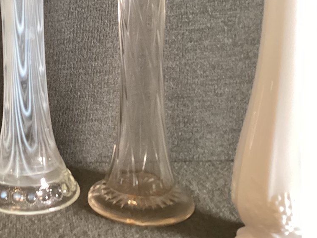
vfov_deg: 23.0
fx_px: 568
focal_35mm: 62
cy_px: 22
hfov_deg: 29.4
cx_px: 11
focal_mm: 3.3
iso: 320
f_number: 2.4
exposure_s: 1/60
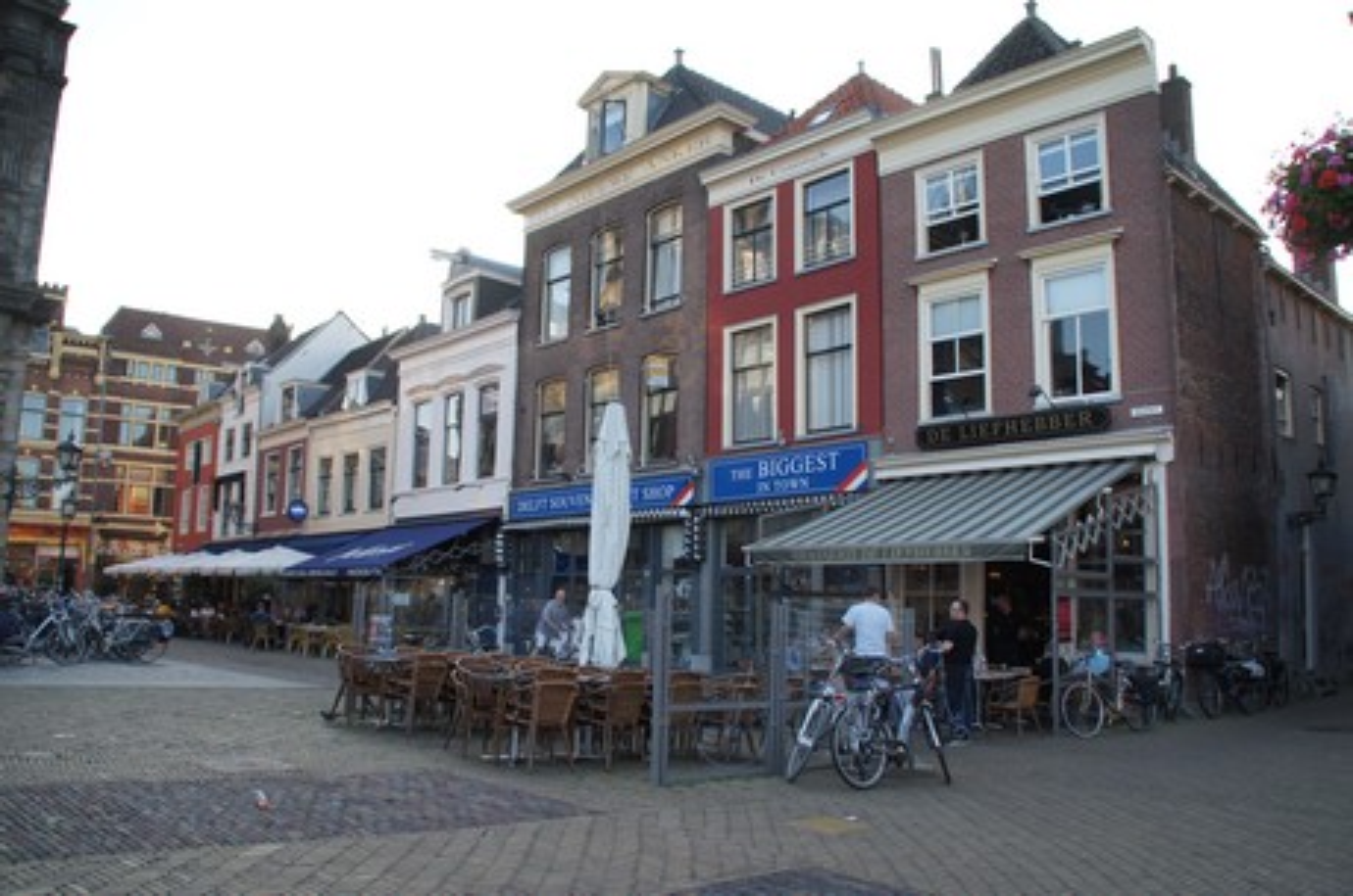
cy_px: 448
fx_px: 1013
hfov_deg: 67.5
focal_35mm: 27
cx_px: 676
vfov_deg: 47.8
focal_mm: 18
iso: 100
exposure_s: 1/80
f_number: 5.6
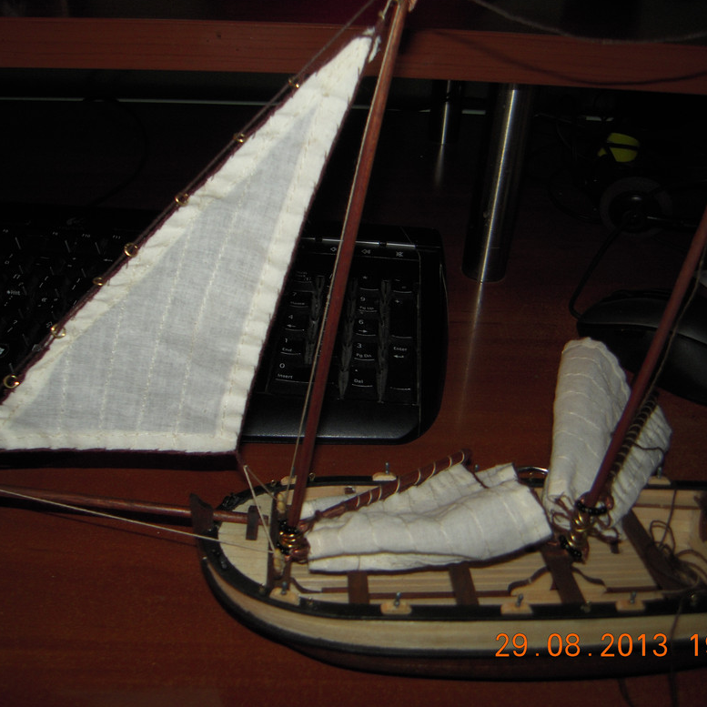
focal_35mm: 34
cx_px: 328
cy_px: 358
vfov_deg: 48.4
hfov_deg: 48.4
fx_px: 786
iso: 100
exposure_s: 1/20
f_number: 2.7
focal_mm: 5
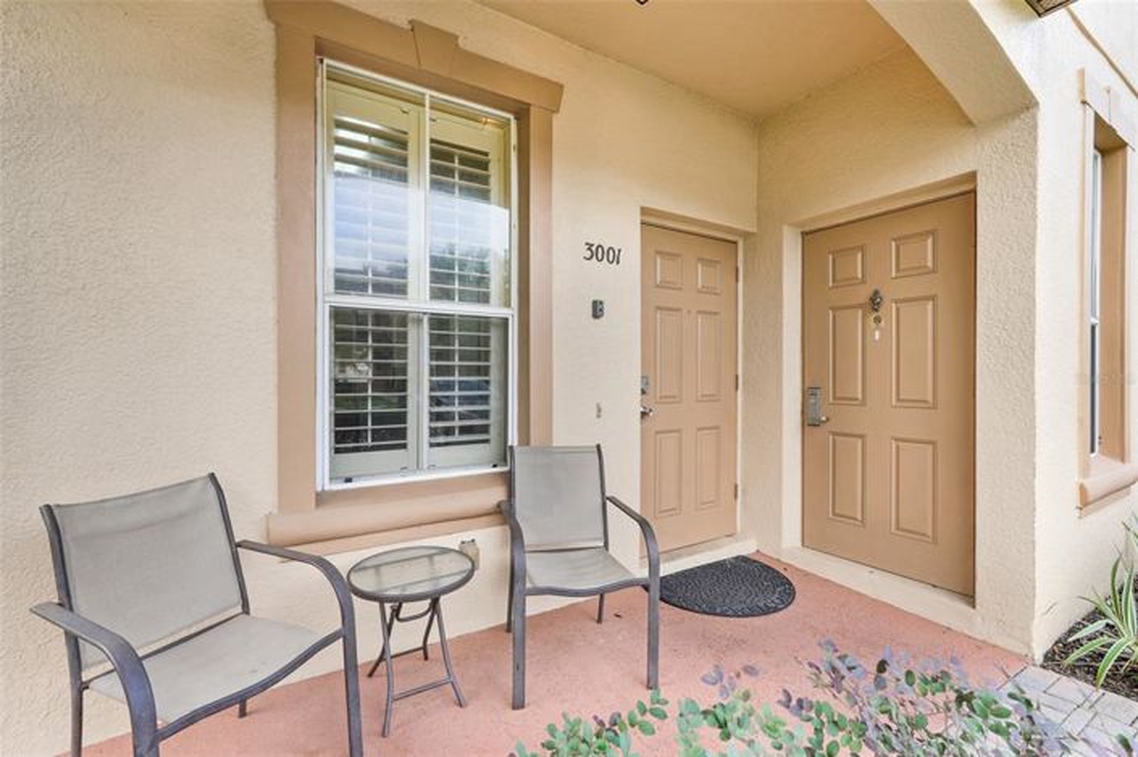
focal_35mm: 16
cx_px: 569
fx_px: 505
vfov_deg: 73.7
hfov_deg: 96.8
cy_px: 378
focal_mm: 16
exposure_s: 1/60
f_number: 9
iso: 250
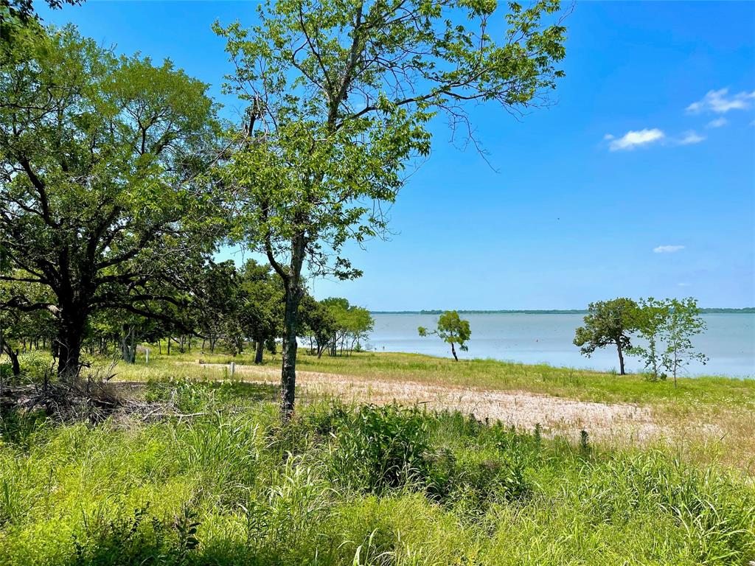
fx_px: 567
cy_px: 283
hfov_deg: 67.3
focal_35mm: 26
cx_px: 378
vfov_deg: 53.1
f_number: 1.6
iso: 32
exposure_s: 1/3344
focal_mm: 5.1
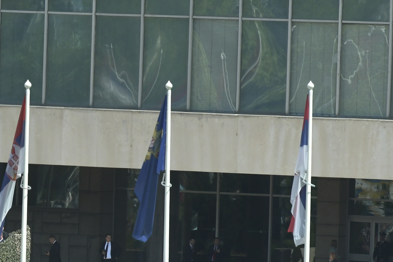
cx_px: -293
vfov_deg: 1.8
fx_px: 8295
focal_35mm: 760
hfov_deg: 2.7
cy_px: 225
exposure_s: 1/3200
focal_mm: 200
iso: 800
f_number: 5
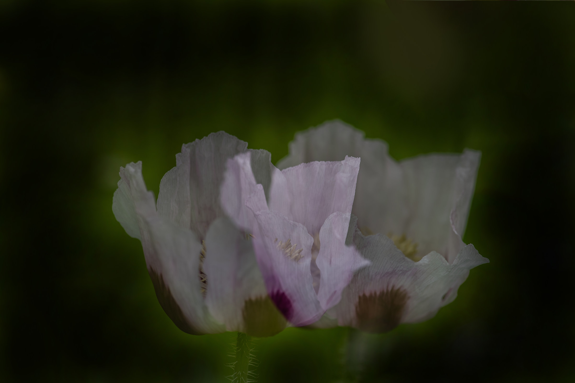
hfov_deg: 19.5
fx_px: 1677
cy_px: 192
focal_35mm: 105
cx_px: 288
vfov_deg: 13.0
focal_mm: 105
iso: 100
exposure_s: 1/125
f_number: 8
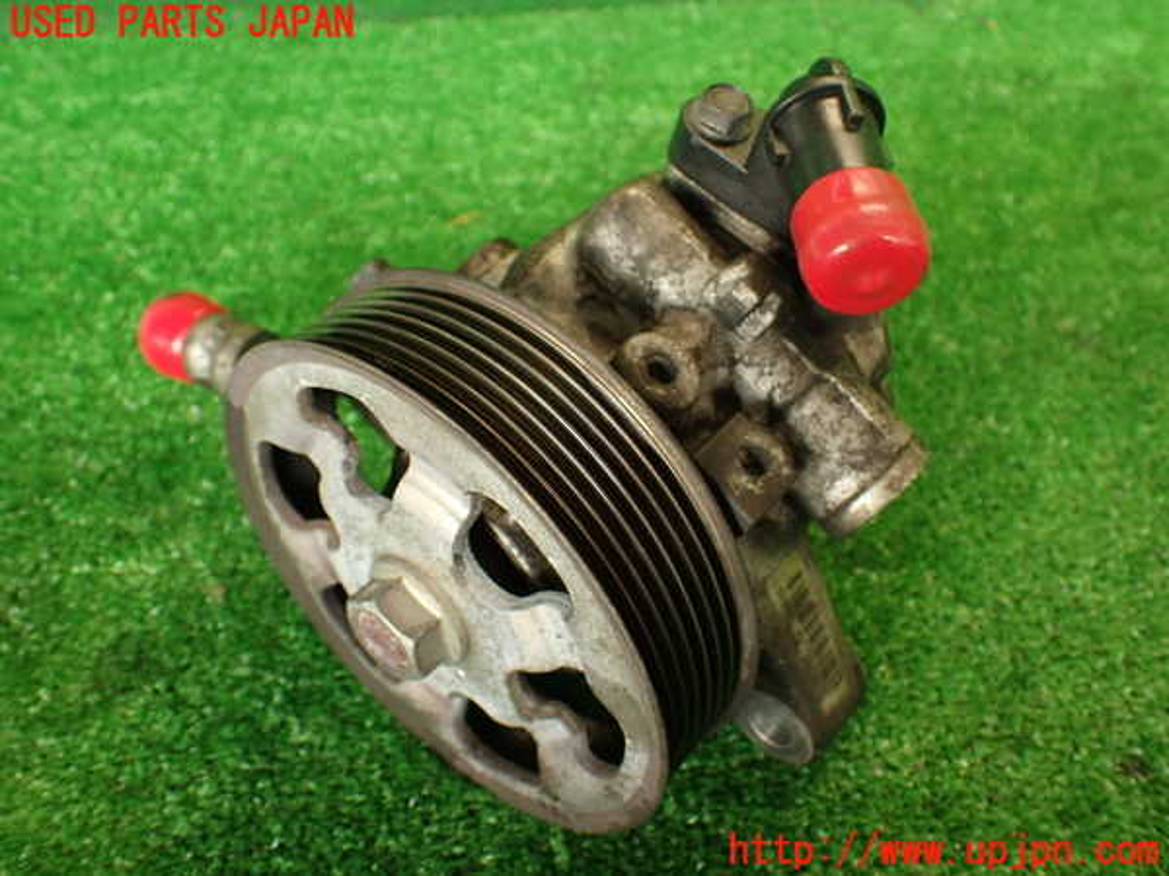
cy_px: 438
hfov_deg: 56.8
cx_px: 584
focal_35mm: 32
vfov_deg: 44.2
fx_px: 1081
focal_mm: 5.79
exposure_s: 1/30
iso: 200
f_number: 2.4
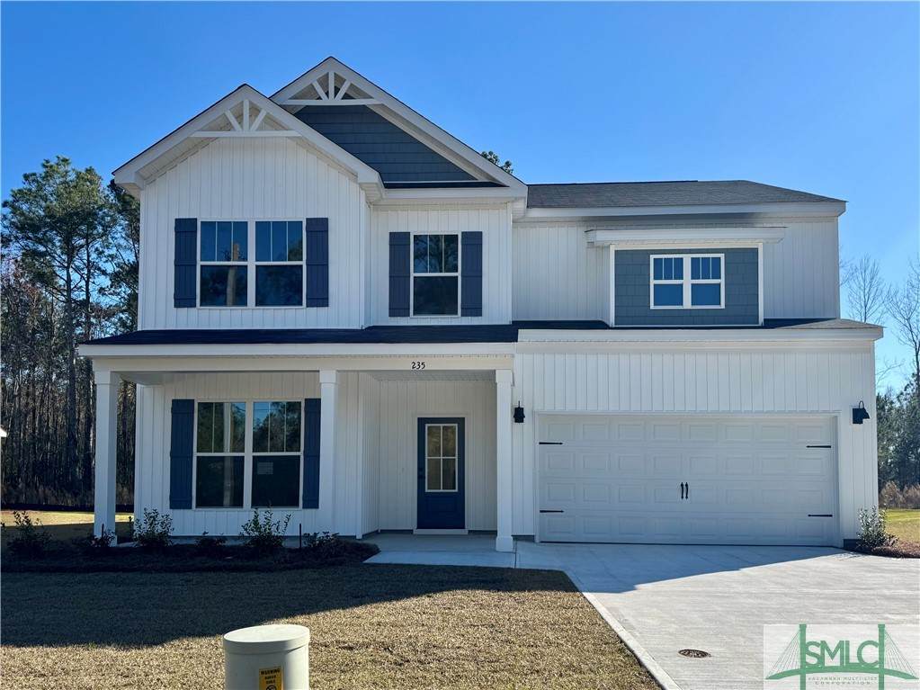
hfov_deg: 71.6
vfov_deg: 56.8
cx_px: 460
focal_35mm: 24
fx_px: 638
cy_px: 345
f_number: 1.78
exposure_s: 1/4049
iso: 80
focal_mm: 6.76
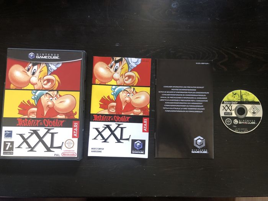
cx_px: 134
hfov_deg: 63.4
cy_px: 100
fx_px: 217
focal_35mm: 28
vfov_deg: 49.7
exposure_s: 1/9
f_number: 1.8
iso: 100
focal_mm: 4
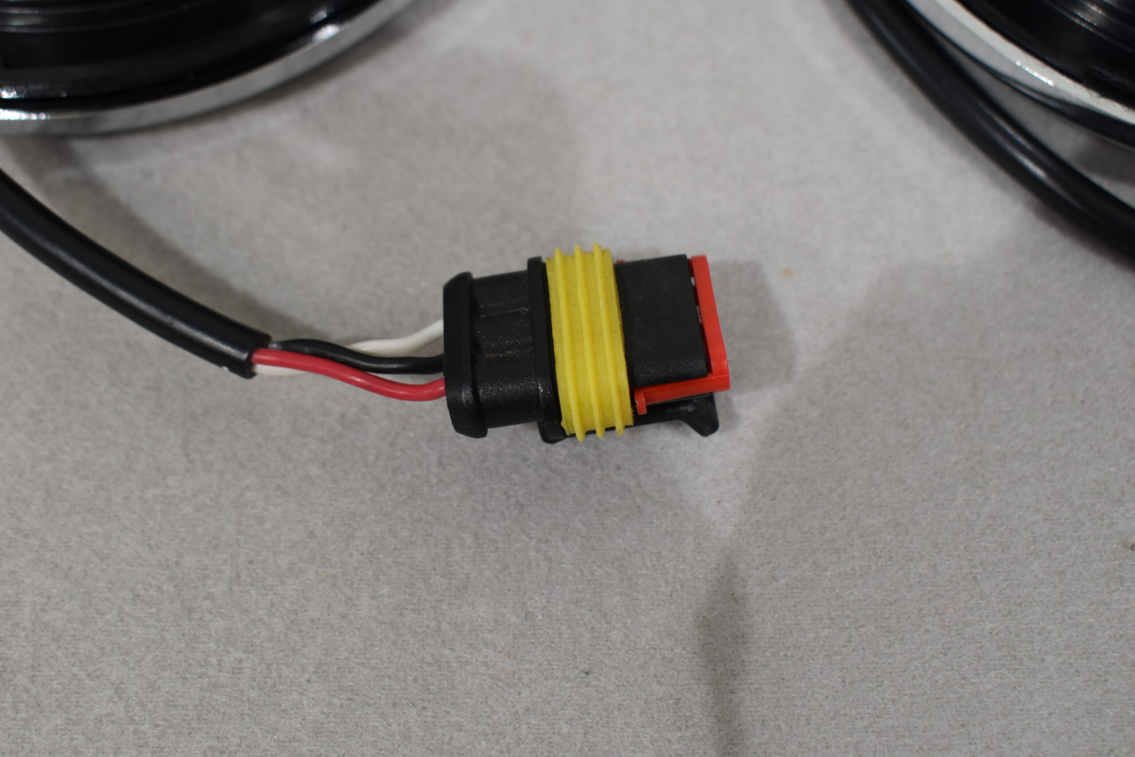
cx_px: 568
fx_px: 1466
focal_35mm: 46
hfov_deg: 42.3
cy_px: 378
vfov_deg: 28.9
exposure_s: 1/60
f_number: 7.1
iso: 400
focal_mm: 31
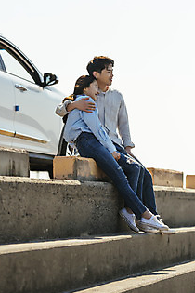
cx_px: 95
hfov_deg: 10.8
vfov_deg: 16.1
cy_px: 147
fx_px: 1032
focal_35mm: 127
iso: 100
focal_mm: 100
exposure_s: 1/4000
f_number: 2.8
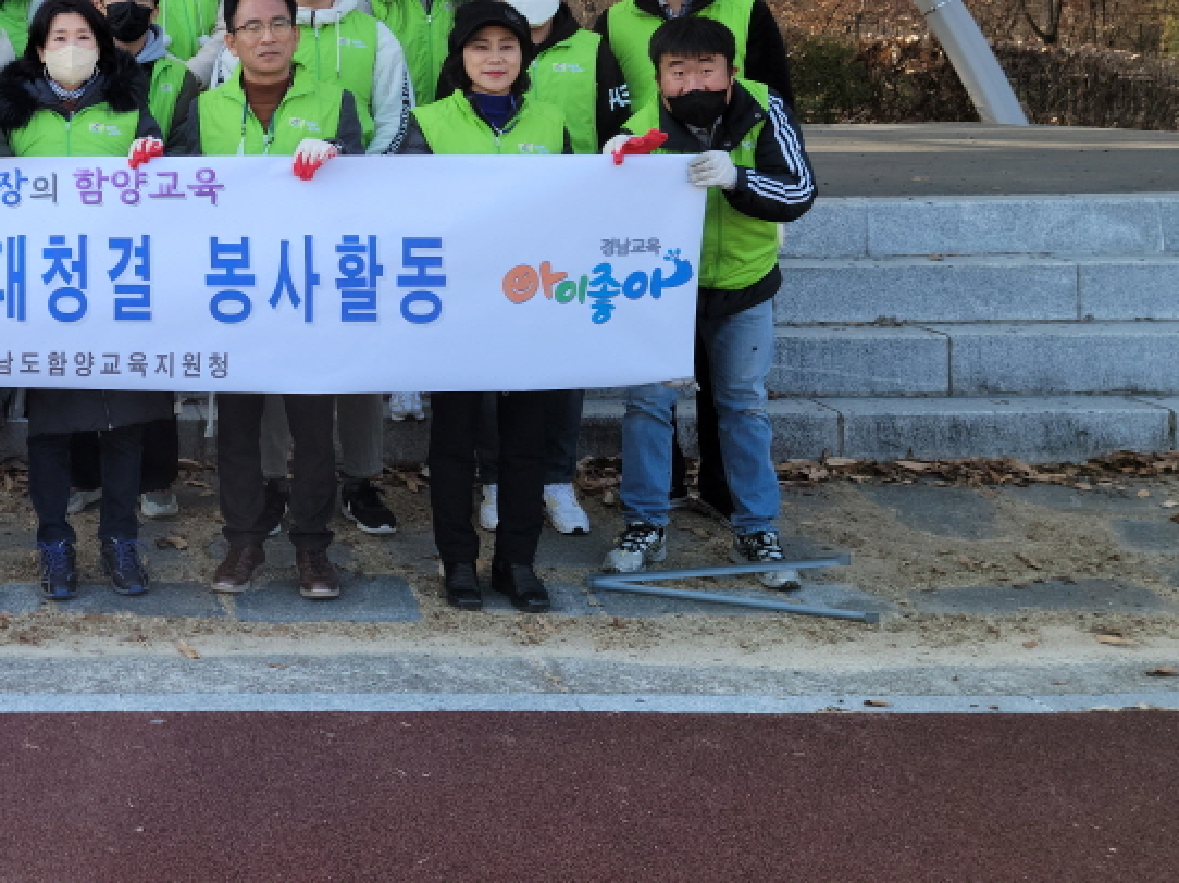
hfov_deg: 29.0
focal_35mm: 62
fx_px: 2111
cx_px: -28
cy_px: 102
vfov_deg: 23.1
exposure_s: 1/211
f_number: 2
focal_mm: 5.9
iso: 25
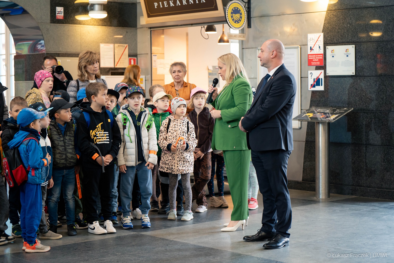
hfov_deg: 28.8
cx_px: 197
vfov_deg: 19.5
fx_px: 766
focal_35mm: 70
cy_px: 132
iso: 2000
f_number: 2.8
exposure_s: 1/200
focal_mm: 70
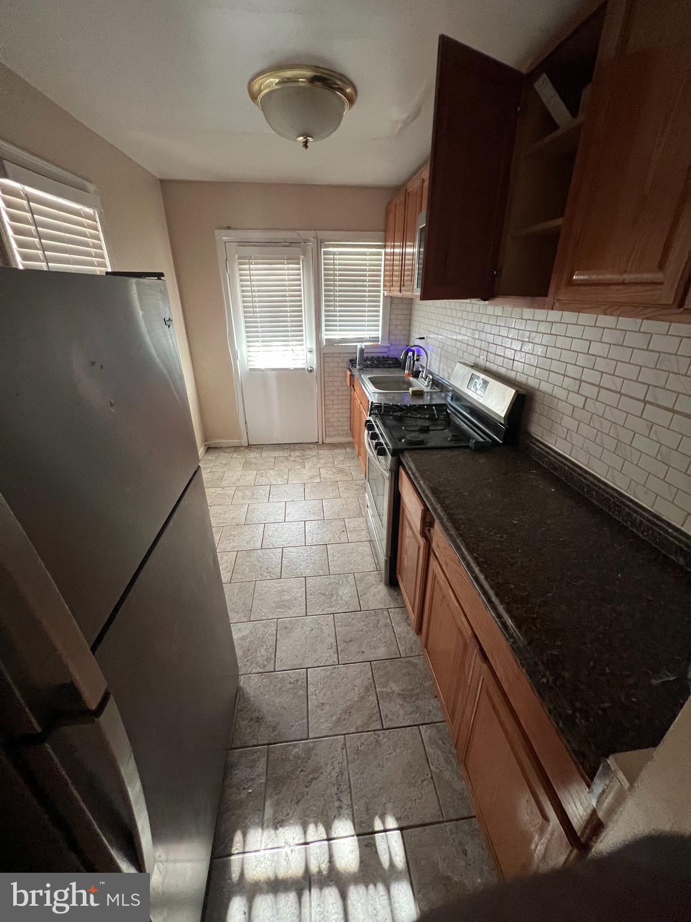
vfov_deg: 106.2
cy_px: 461
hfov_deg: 89.9
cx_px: 346
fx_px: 346
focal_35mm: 13
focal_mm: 1.57
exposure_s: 1/60
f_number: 1.8
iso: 400
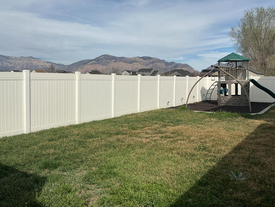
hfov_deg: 55.3
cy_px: 94
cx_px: 149
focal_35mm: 33
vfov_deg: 42.9
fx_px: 262
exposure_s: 1/4065
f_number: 1.8
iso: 25
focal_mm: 3
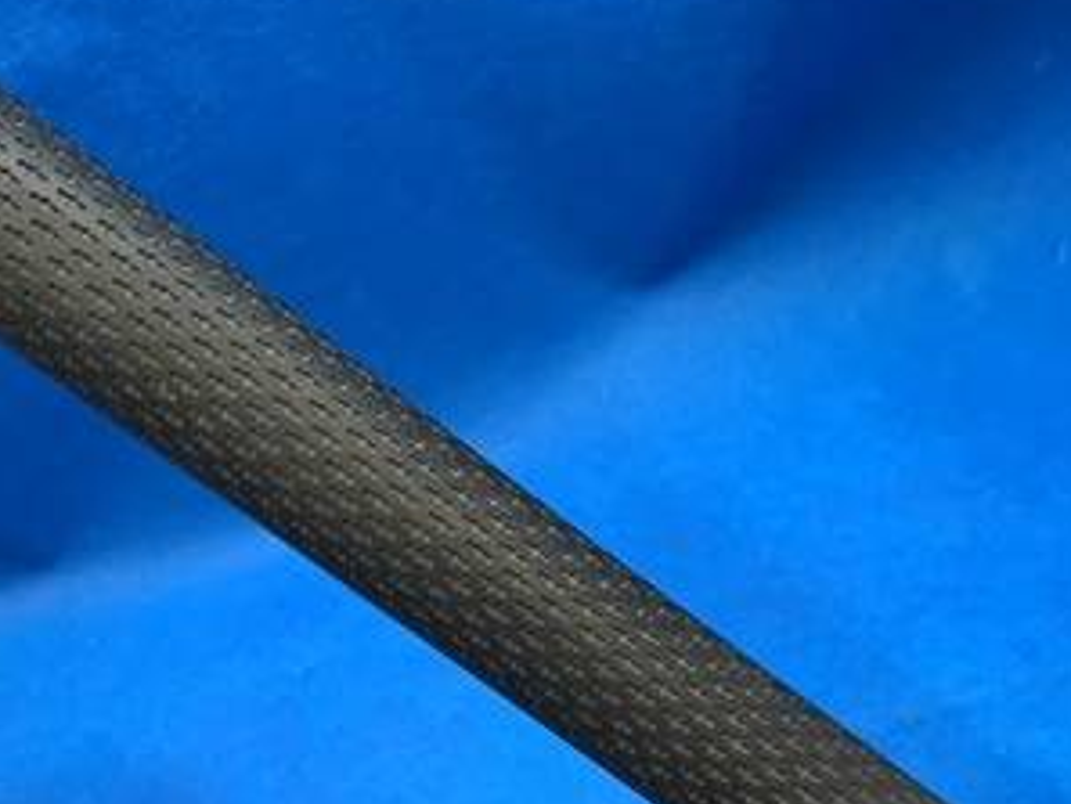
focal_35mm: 56
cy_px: 754
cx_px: 516
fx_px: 1733
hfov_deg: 34.3
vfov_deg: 25.2
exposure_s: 1/60
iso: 125
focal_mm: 4.25
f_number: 1.8
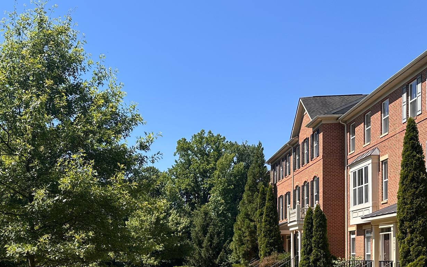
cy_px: 254
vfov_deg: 29.0
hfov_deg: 45.2
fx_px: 489
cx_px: 95
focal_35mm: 42
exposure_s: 1/2591
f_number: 1.78
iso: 80
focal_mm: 6.86
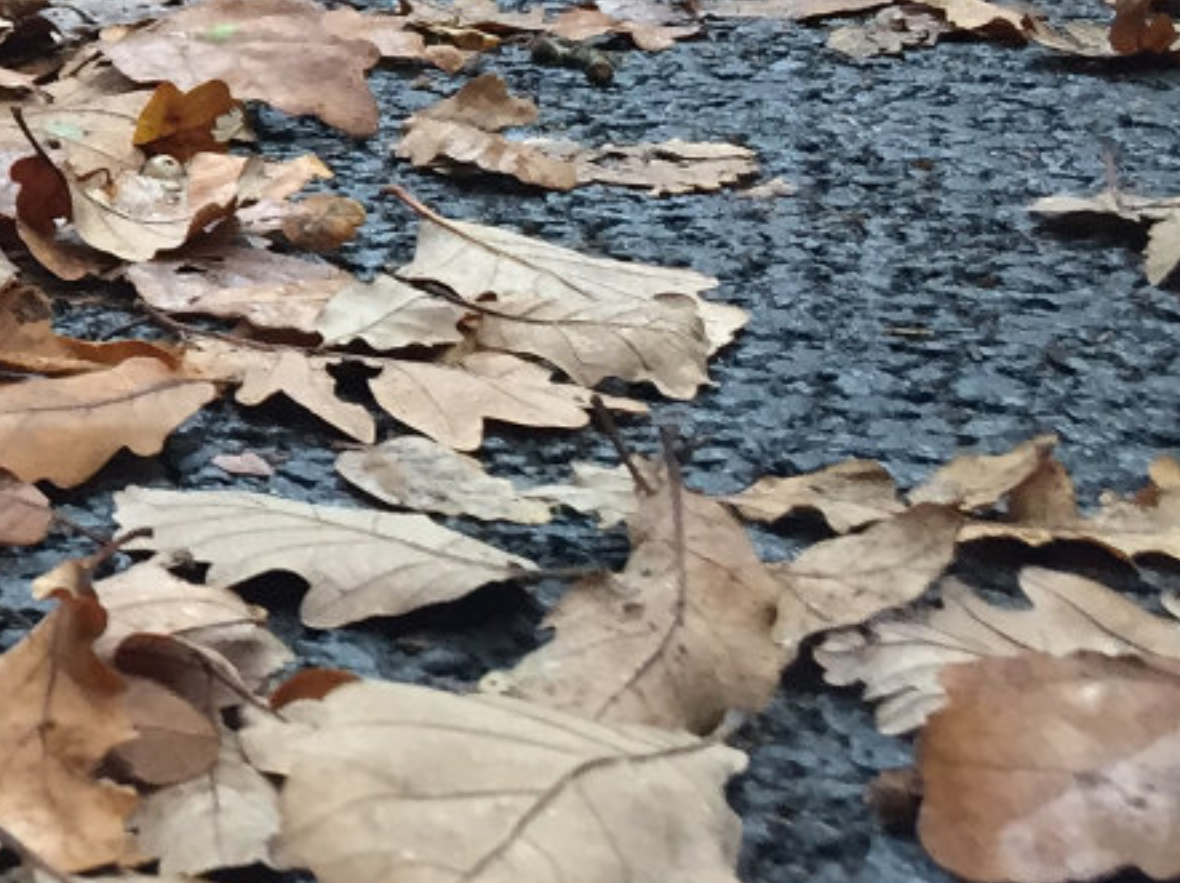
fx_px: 3577
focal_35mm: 105
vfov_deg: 13.6
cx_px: -614
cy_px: -243
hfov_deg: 16.9
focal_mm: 4.15
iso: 80
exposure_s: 1/30
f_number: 2.2
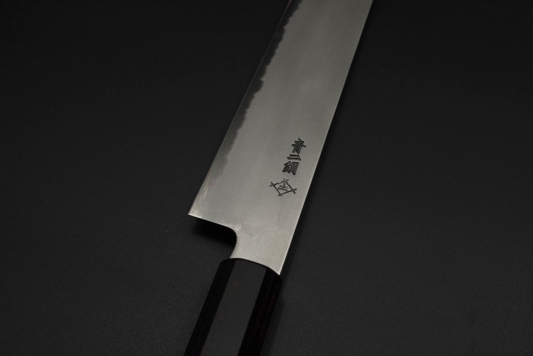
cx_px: 266
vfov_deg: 27.5
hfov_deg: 40.3
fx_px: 727
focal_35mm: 49
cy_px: 178
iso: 1250
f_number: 9
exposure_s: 1/160
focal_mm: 32.7
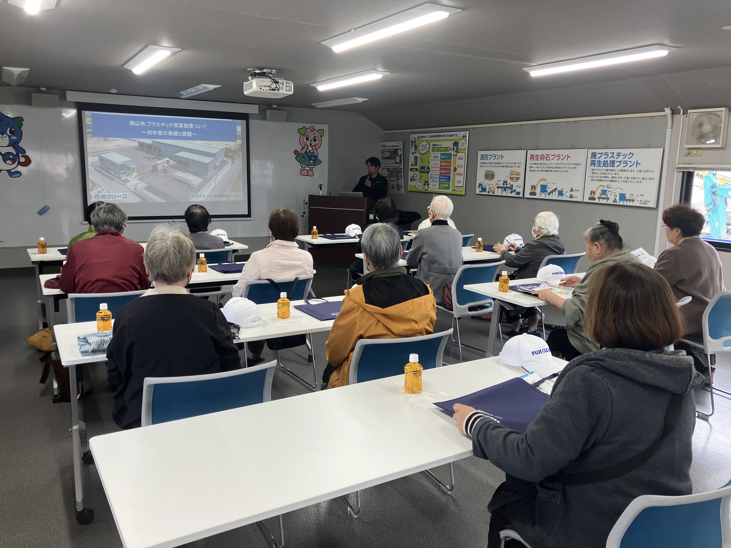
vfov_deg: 49.7
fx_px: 591
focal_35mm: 28
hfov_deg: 63.4
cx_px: 366
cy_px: 274
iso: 40
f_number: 1.8
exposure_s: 1/60
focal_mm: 3.99
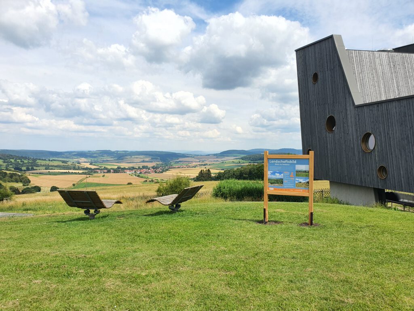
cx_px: 207
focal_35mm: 26
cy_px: 156
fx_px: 311
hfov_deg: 67.3
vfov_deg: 53.1
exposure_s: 1/1372
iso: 50
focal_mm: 4.3
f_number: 2.4
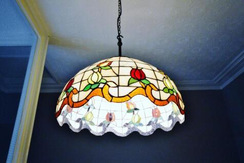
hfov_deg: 61.9
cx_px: 122
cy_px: 82
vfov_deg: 43.6
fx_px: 203
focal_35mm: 30
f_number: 3.5
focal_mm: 20
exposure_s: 1/60
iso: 2200
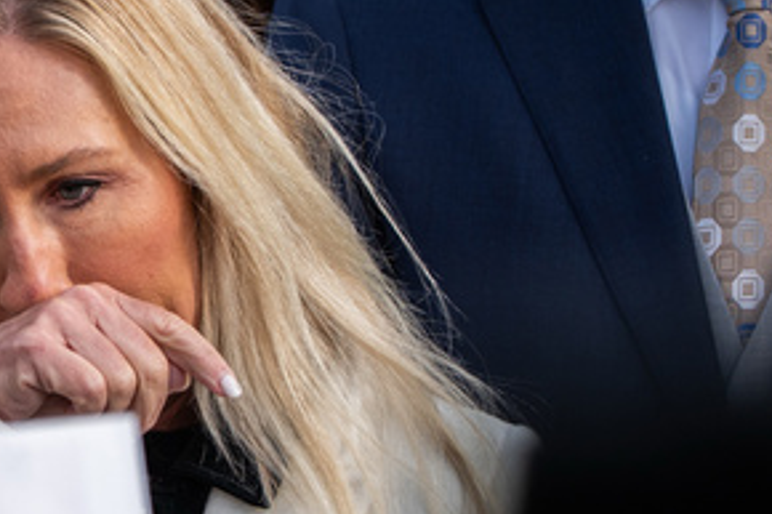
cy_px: 241
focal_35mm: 707
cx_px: -149
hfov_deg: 2.9
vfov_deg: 1.9
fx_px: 15152
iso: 125
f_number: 2.8
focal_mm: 200
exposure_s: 1/2500
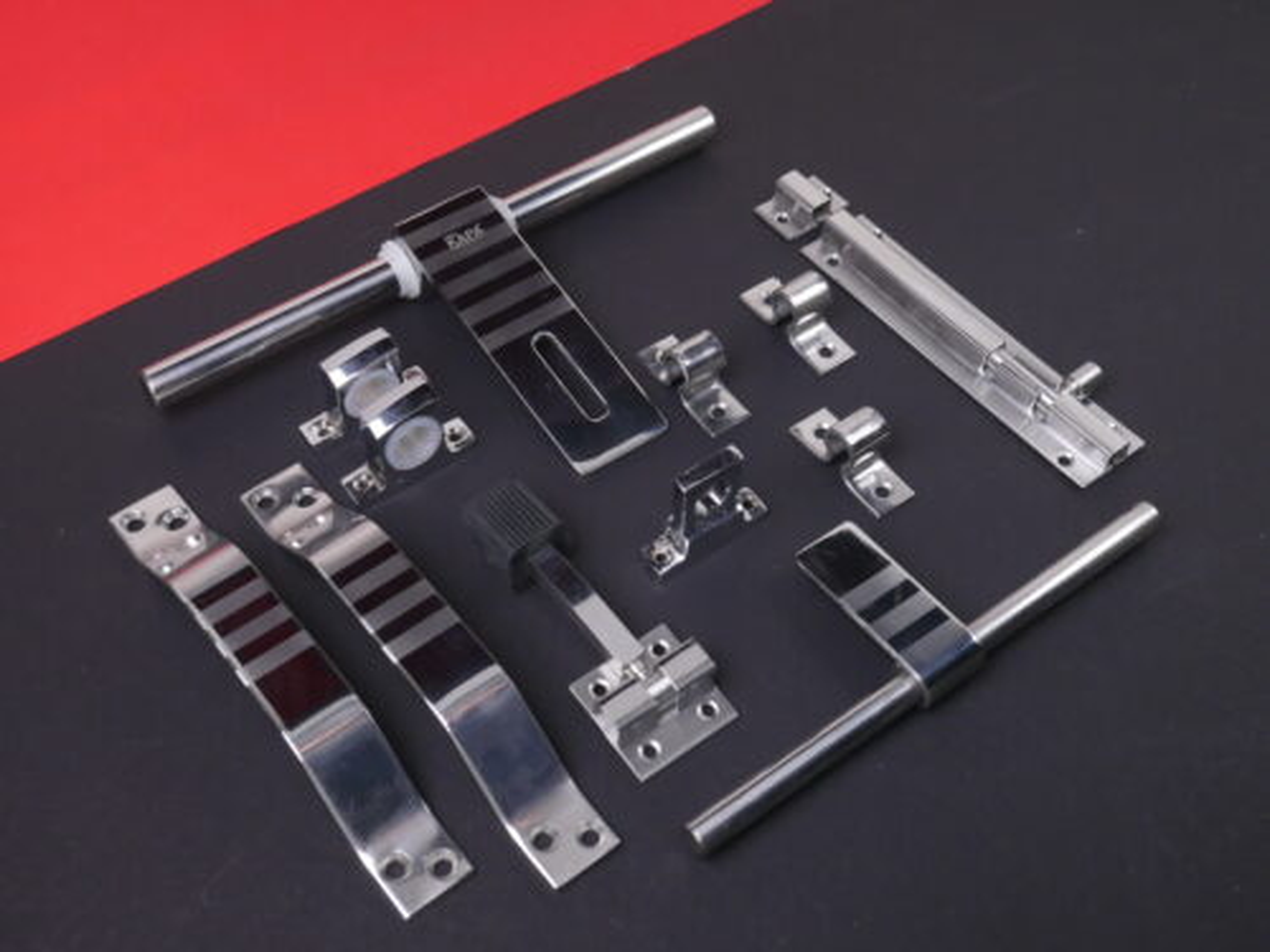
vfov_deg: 32.9
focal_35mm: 44
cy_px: 476
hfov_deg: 42.9
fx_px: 1614
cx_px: 635
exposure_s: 1/30
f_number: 7.1
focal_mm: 22
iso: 1000
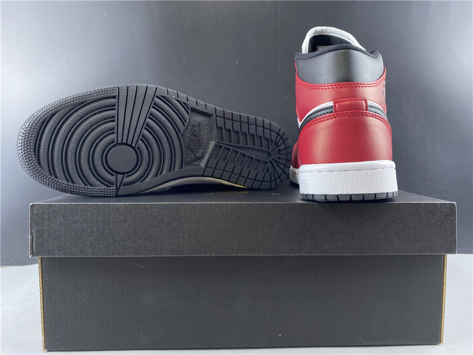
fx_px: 355
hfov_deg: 67.3
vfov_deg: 53.1
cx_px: 236
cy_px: 178
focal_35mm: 26
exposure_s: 1/50
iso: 100
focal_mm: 4.25
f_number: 1.8
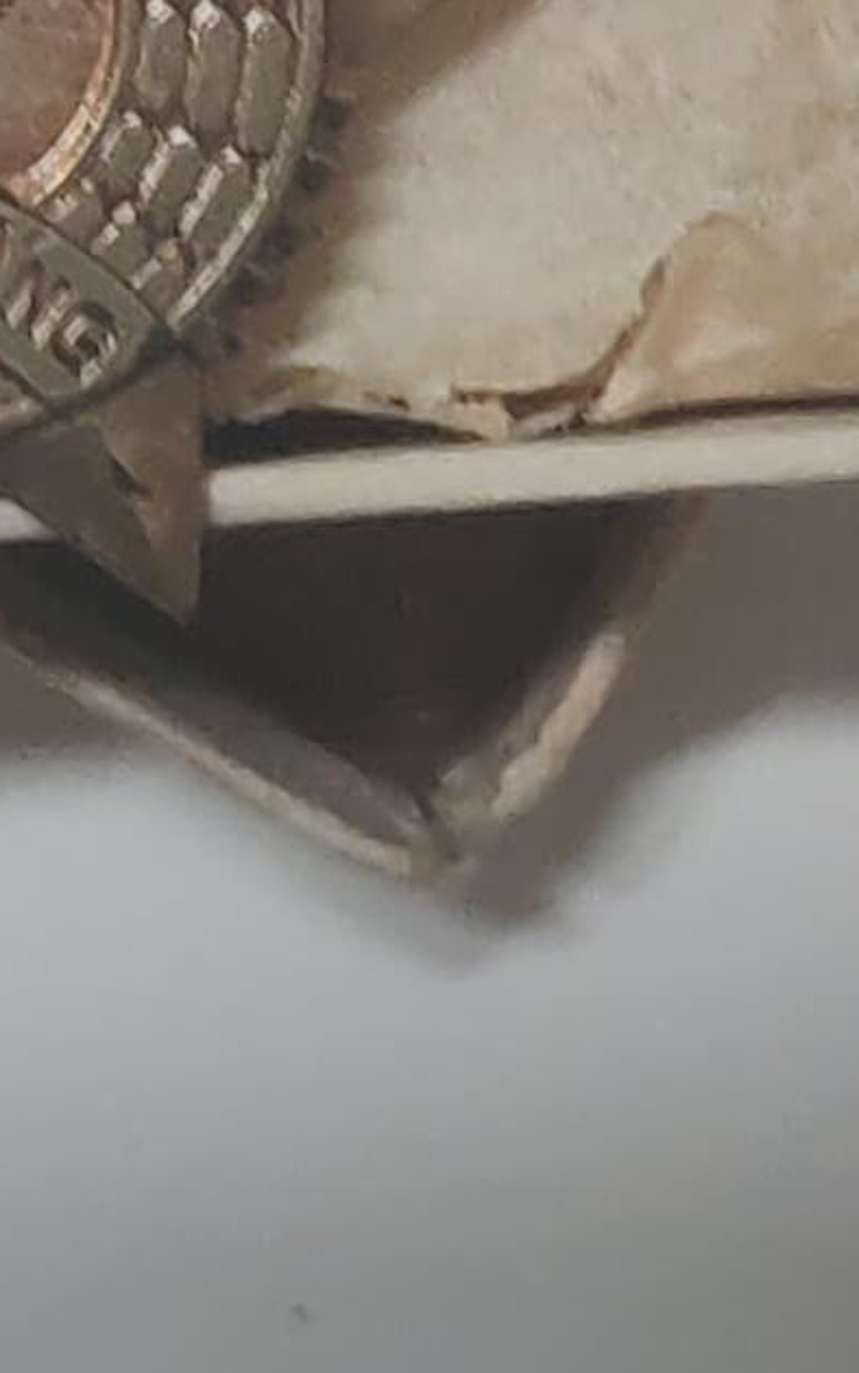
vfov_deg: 10.0
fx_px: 7713
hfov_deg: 6.4
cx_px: 87
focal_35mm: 206
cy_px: -451
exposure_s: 1/25
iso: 640
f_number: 1.95
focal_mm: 5.52
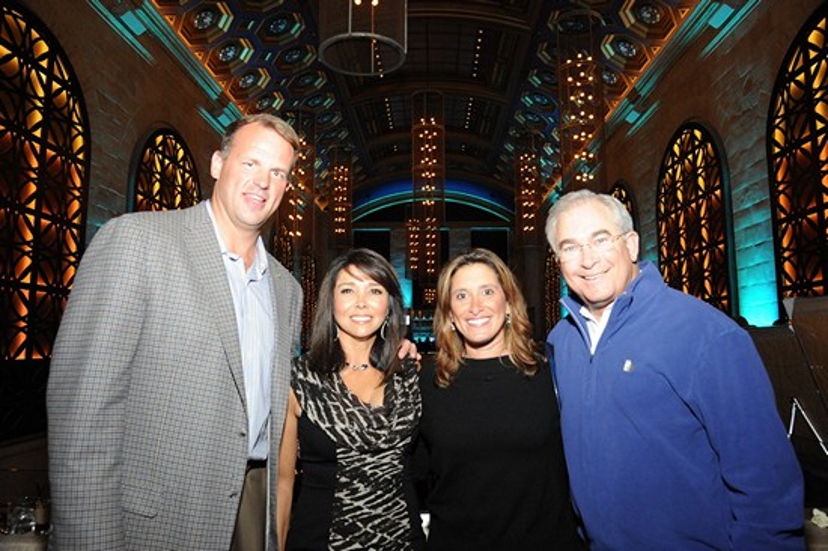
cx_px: 414
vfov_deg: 53.1
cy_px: 276
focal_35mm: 24
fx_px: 552
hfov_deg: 73.8
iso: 3200
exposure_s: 1/40
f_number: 6.3
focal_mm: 24
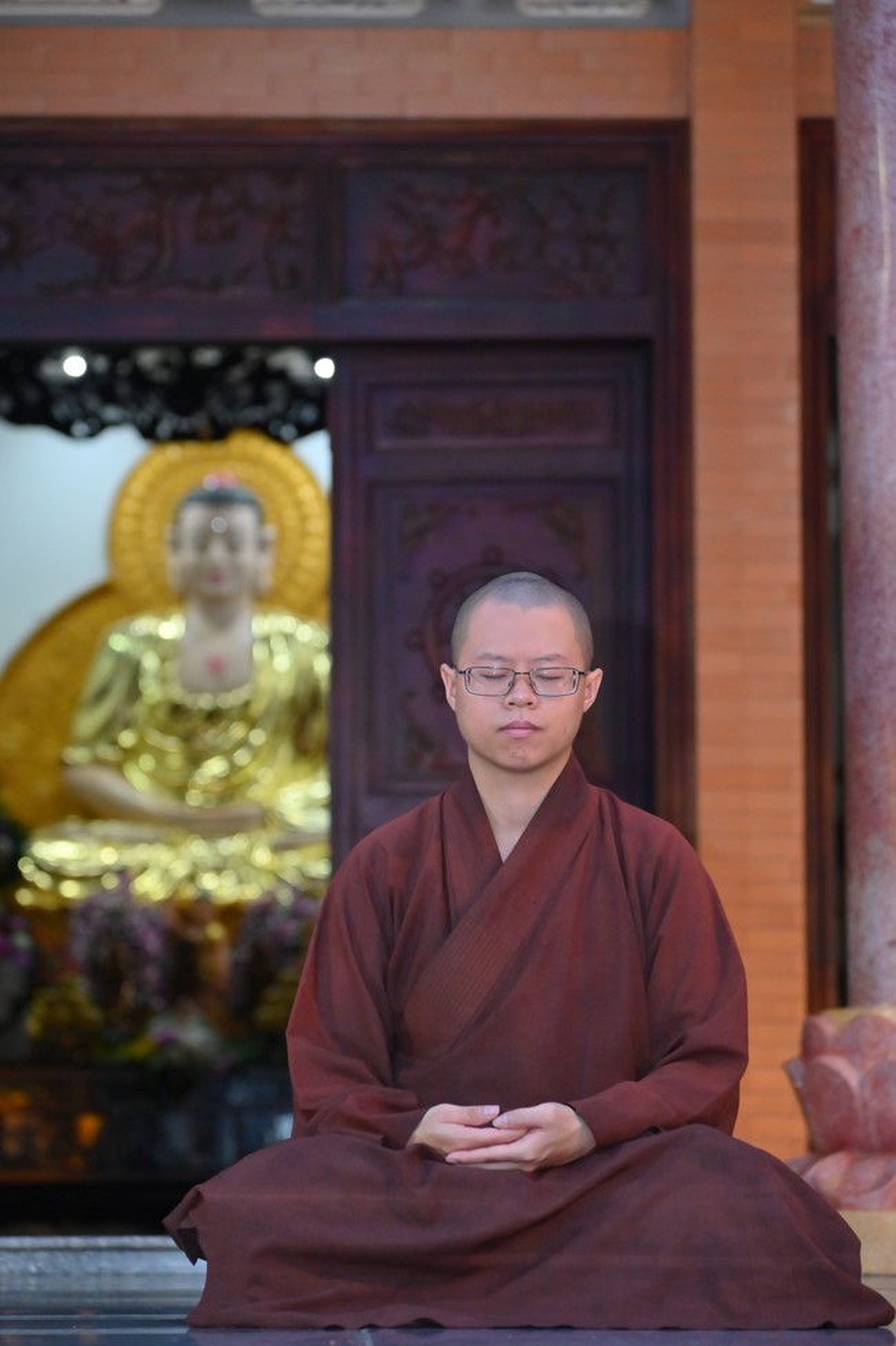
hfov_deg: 12.2
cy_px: 673
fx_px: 4187
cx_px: 448
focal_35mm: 112
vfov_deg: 18.3
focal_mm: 112
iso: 2500
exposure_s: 1/100
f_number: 5
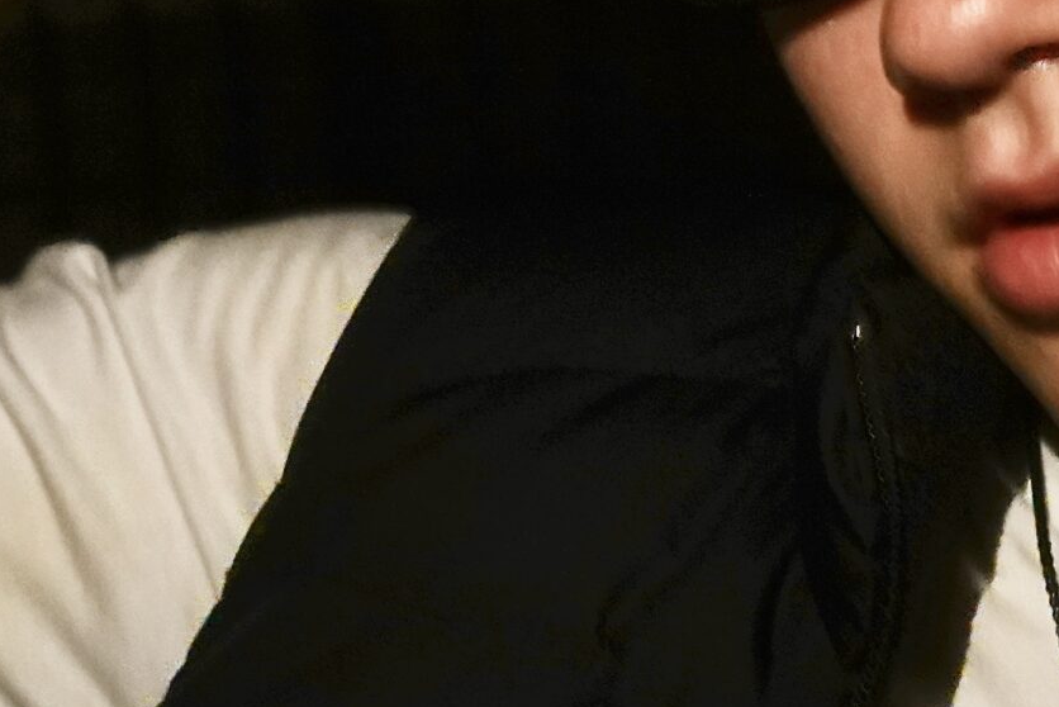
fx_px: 2972
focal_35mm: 101
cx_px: 641
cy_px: 305
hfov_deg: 20.2
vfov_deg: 13.6
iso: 800
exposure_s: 1/20
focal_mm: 12.65
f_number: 2.8
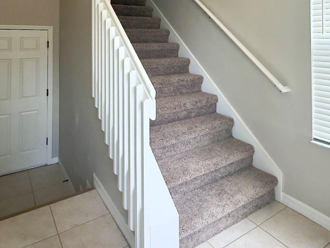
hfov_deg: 62.9
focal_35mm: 28
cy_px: 34
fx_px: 267
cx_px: 199
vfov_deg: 45.9
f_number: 2.2
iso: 64
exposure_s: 1/120
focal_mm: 2.22
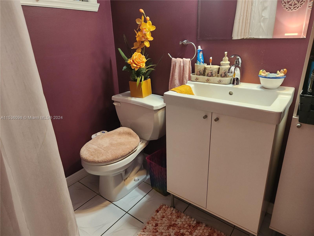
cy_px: 118
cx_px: 157
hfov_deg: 73.9
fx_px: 209
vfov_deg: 58.9
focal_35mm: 23
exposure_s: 1/120
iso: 640
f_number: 1.8
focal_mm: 5.4
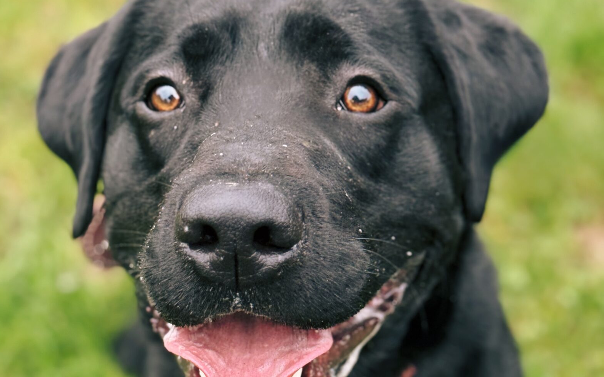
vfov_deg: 15.7
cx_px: 336
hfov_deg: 24.9
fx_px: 1366
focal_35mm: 83
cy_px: 236
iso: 80
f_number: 1.78
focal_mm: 6.76
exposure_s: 1/121
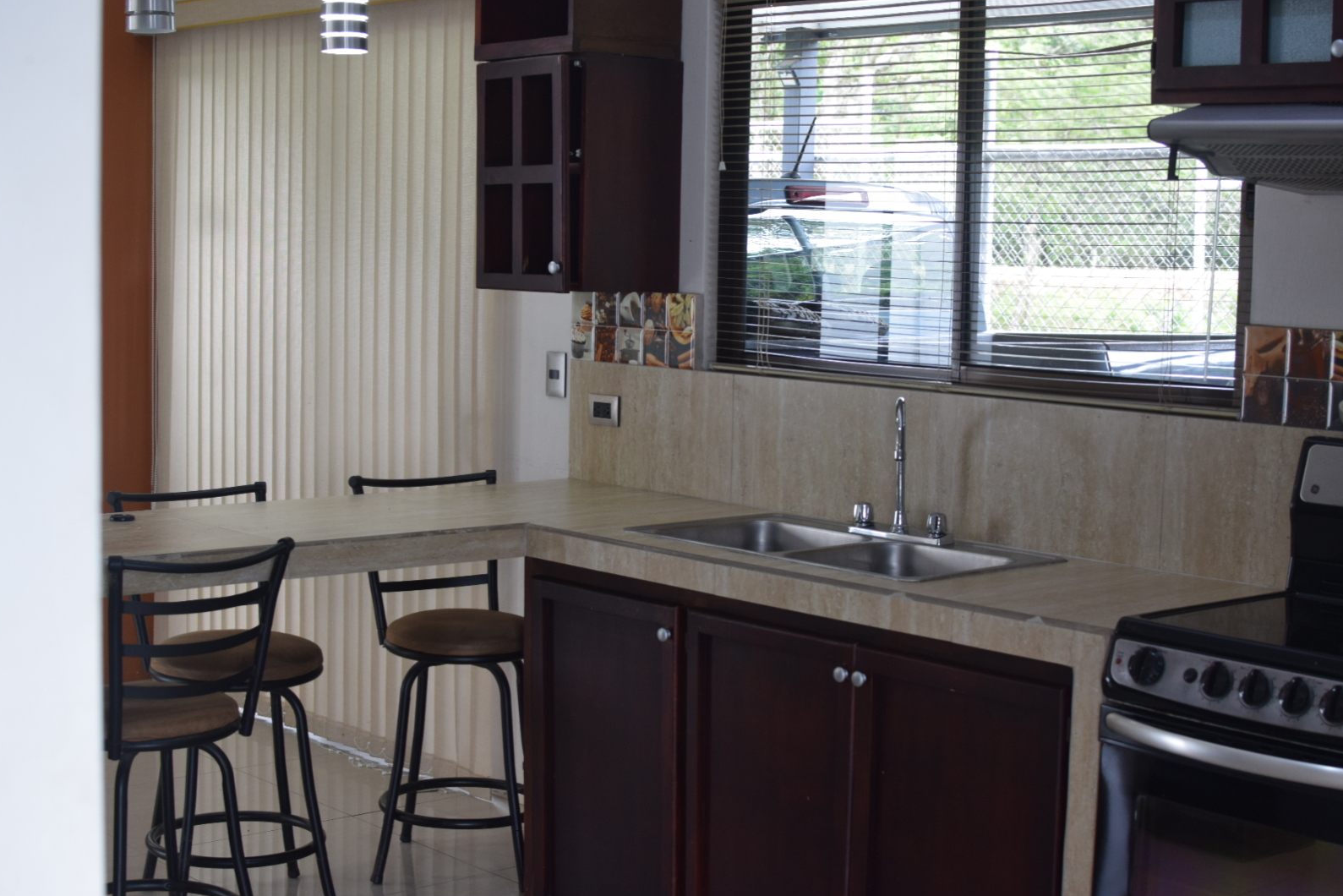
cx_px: 673
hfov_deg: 37.2
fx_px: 1996
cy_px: 455
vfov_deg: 25.3
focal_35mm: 54
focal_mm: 35
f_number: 4
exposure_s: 1/60
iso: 720
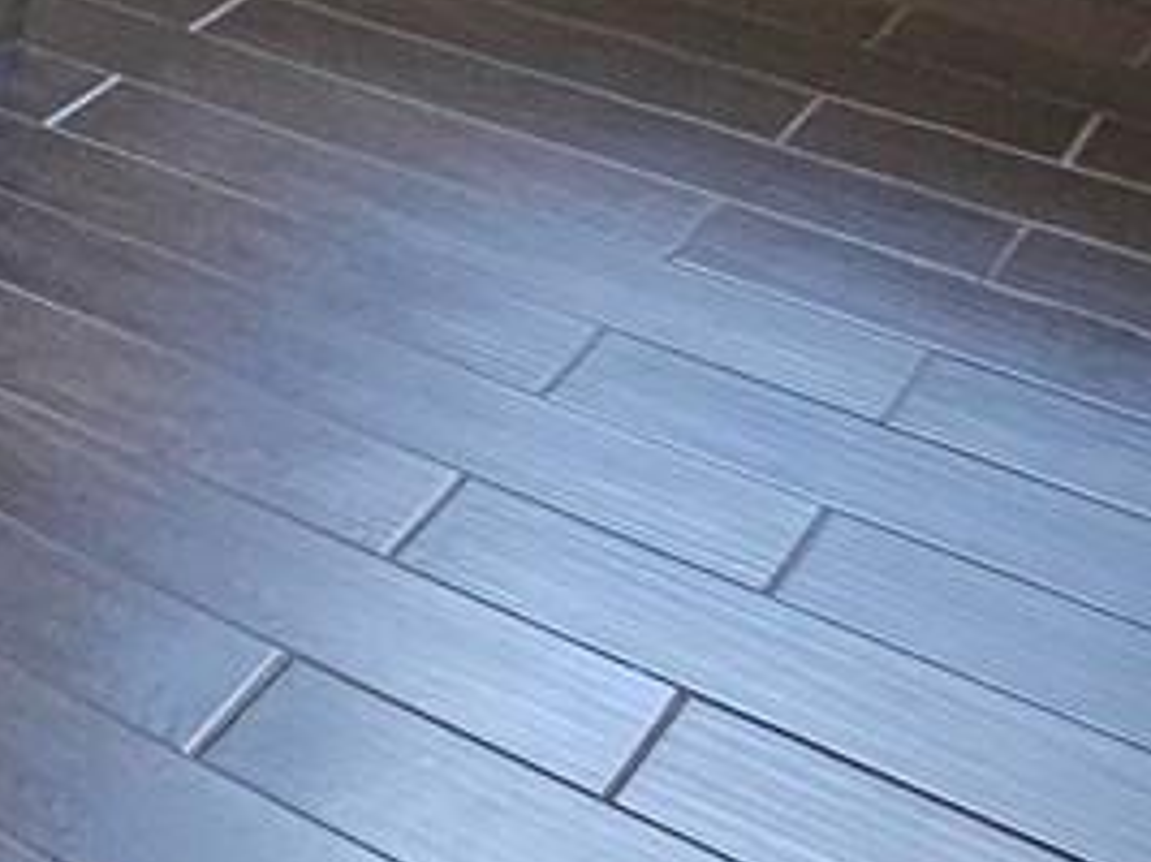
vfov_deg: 16.9
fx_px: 2592
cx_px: -1259
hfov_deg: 17.0
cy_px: -483
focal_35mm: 78
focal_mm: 1.74
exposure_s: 1/60
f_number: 2.2
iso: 160
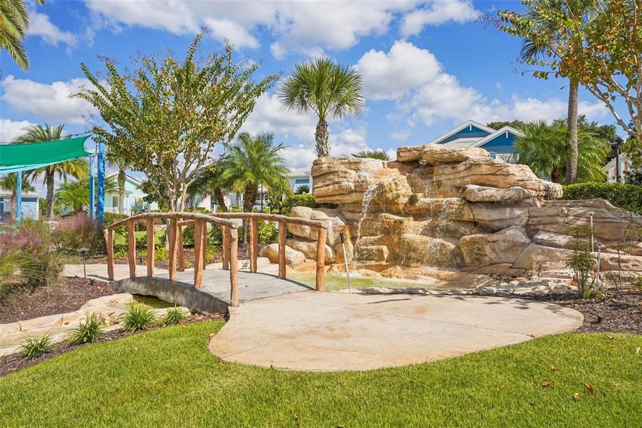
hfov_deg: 65.5
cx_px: 321
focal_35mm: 28
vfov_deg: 46.4
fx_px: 499
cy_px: 214
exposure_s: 1/125
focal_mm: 28
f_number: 18
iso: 100
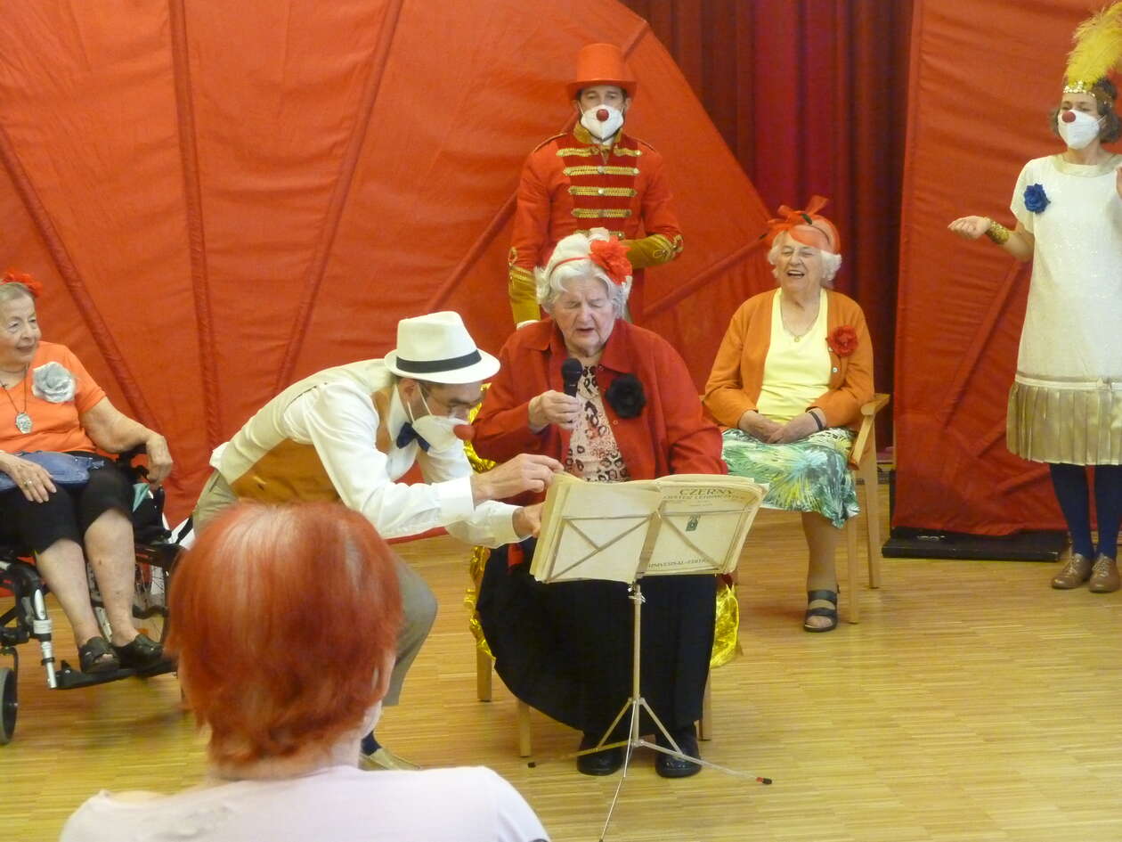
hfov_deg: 29.4
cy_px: 421
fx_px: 2139
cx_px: 561
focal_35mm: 66
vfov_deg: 22.3
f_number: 4.8
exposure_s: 1/60
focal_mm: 11.8
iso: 800
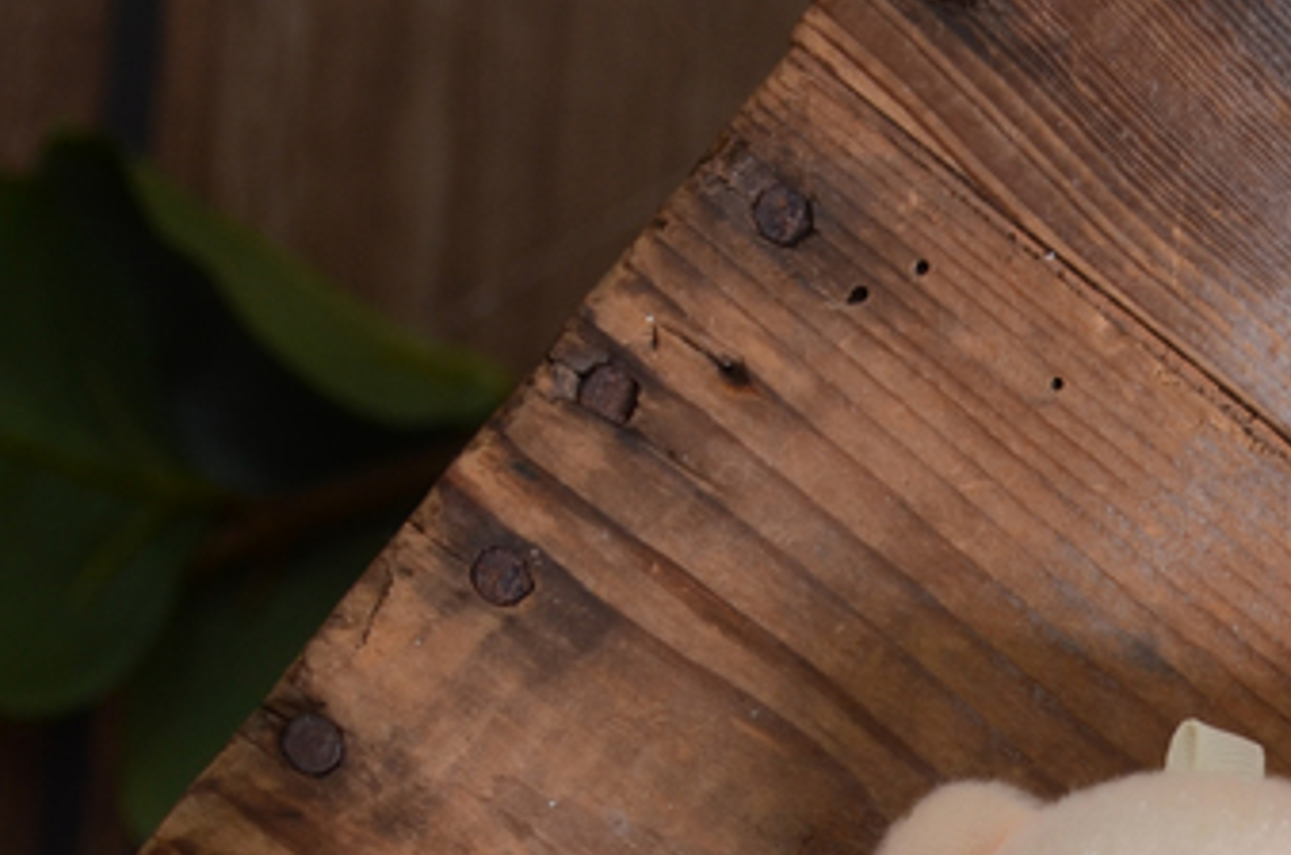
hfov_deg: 8.8
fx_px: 8376
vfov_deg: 5.8
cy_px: 1254
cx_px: 1283
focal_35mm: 234
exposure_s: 1/100
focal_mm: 44
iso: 200
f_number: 4
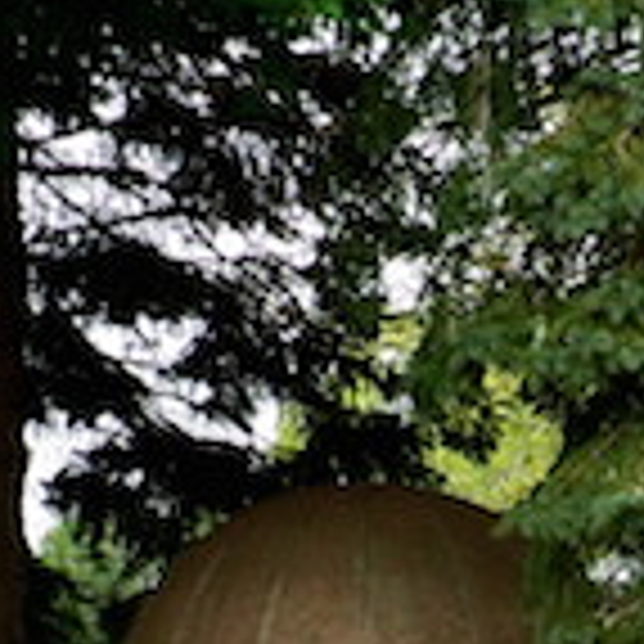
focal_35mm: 91
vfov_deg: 18.4
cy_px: 703
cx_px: 761
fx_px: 1915
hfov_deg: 18.2
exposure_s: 1/125
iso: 100
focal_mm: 4.1
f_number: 3.5
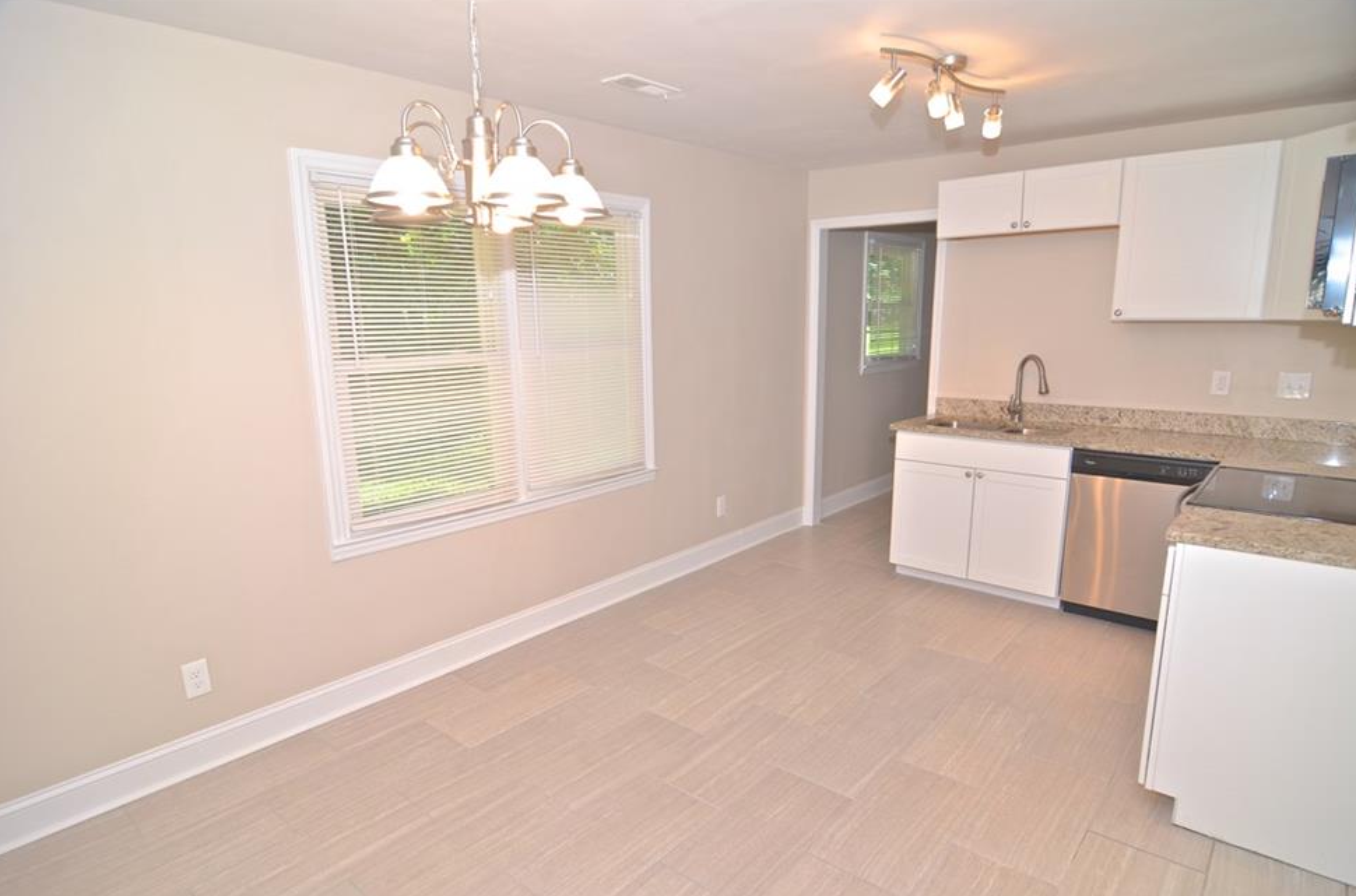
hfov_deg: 87.1
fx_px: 714
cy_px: 465
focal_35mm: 19
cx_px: 689
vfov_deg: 64.2
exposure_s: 1/80
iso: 200
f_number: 4.5
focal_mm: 12
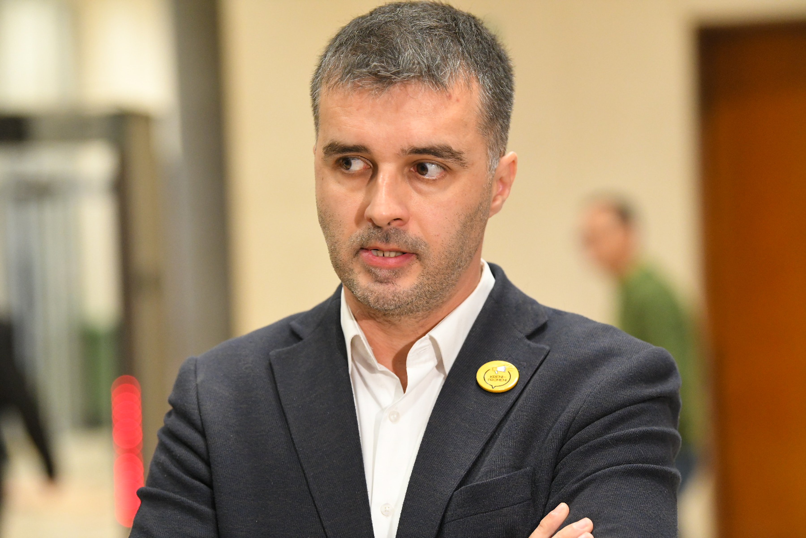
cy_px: 269
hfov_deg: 15.8
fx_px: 2910
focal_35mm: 130
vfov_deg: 10.5
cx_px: 403
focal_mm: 130
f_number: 4
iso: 6400
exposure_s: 1/250
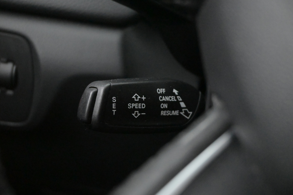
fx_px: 385
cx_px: 146
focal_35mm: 47
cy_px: 98
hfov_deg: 41.7
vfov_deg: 28.5
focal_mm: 31.5
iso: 12800
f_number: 5
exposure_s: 1/50
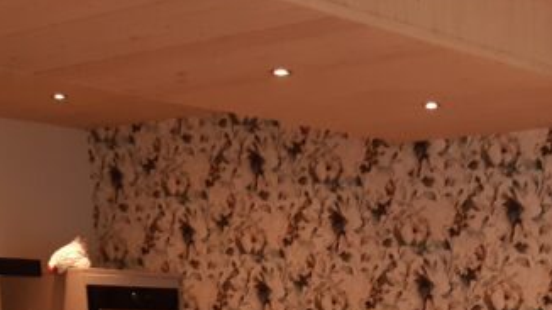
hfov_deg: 22.9
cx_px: 562
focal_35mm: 89
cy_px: 634
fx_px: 1302
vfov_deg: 12.0
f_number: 1.7
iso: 125
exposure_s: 1/50
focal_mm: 3.92
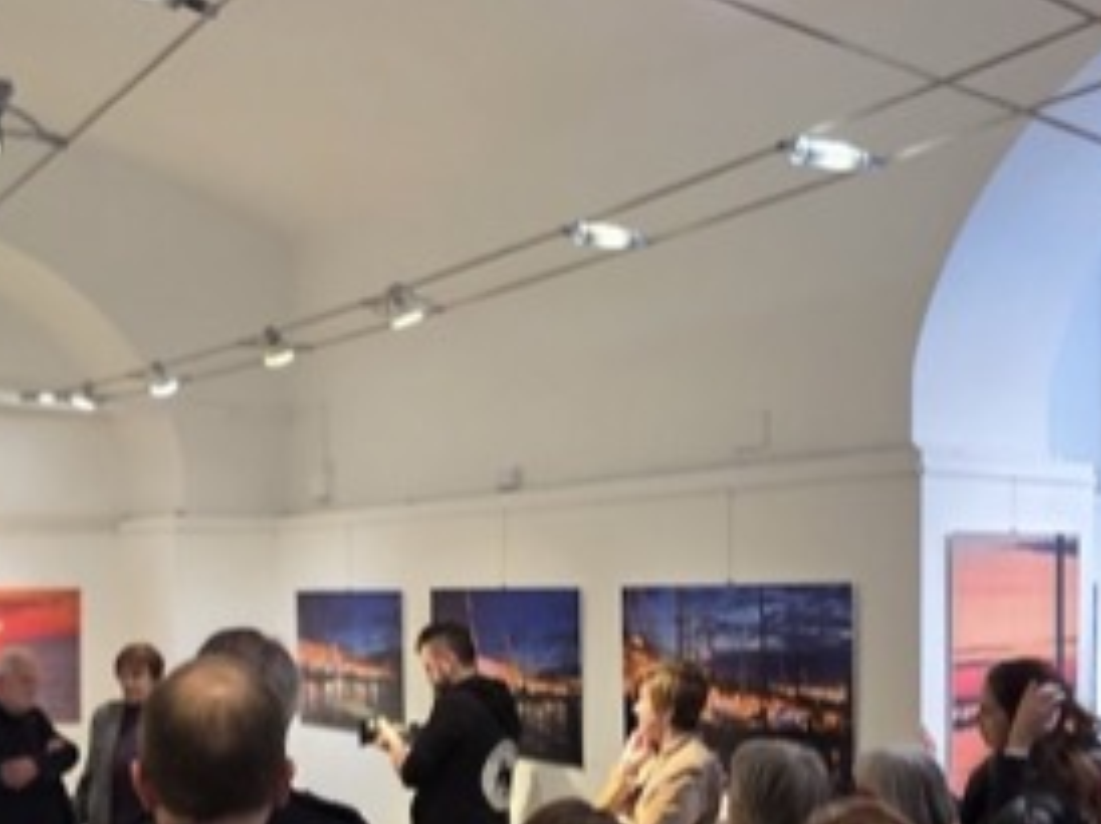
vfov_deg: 36.8
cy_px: 617
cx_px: 390
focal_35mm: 38
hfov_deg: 48.4
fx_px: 1208
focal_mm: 2.2
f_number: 1.9
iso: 320
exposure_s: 1/100
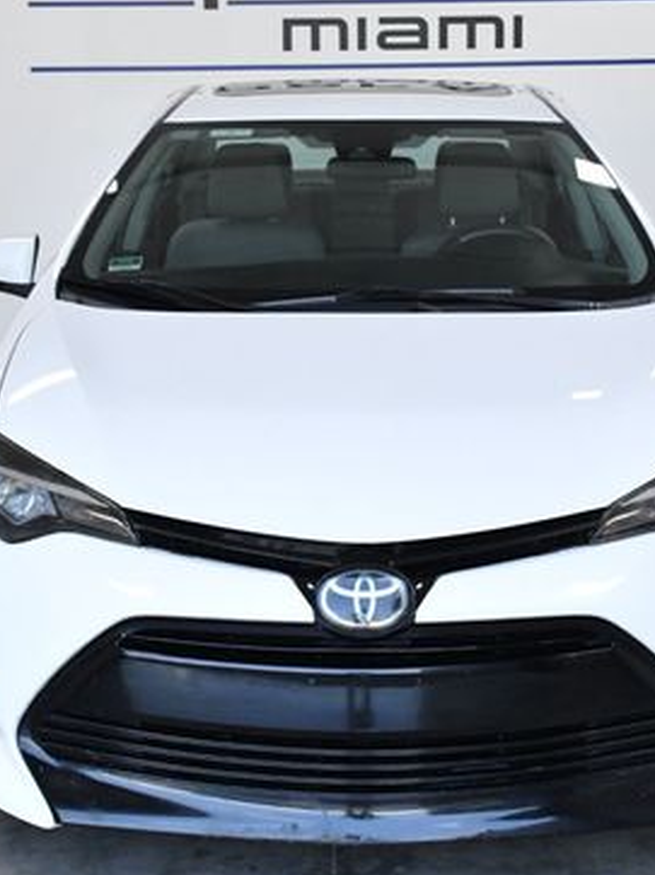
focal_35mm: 68
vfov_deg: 28.6
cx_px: 360
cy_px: 411
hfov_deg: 21.6
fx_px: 1718
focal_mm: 27
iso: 2500
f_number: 10
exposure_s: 1/400
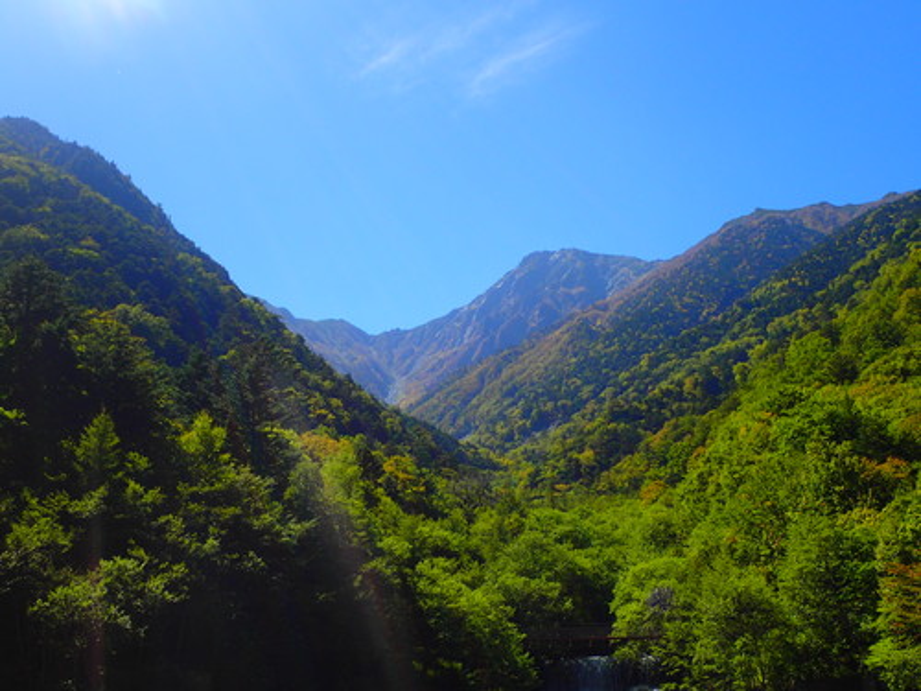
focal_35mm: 40
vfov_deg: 36.0
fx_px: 1064
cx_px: 460
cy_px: 346
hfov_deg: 46.8
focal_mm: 7.34
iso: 100
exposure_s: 1/800
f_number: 4
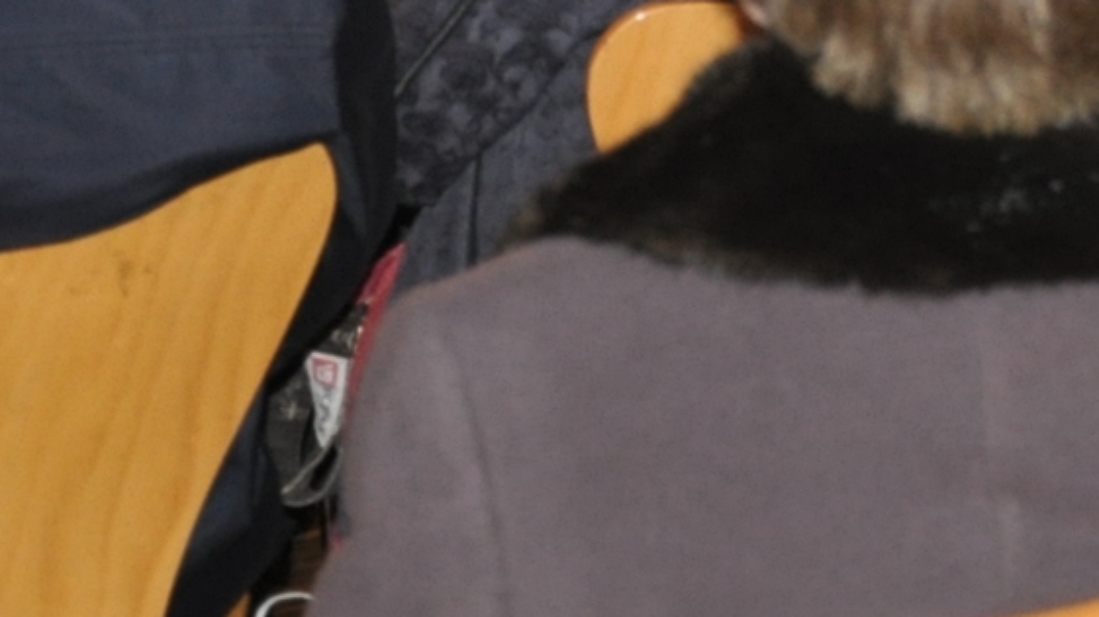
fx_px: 5942
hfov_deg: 10.3
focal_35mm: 204
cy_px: -533
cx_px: 1524
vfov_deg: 5.8
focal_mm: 34
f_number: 4.2
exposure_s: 1/60
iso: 800
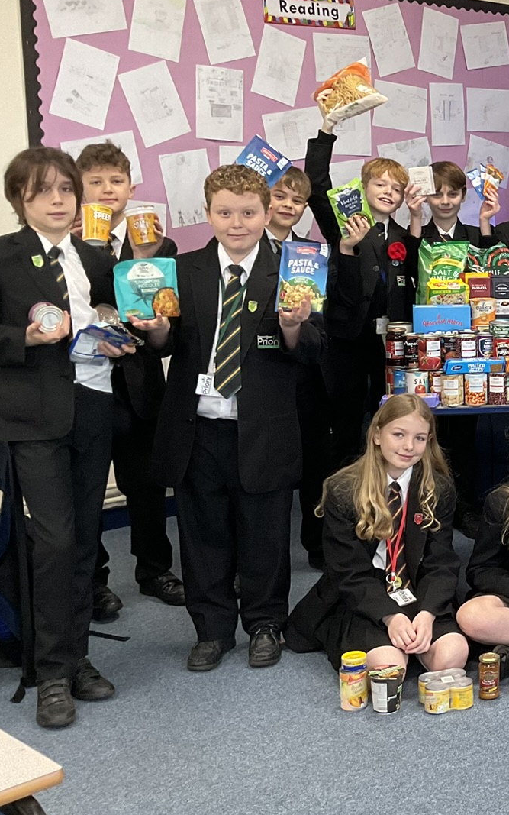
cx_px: 669
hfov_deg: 20.1
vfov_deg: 34.5
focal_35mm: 59
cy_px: 343
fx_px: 1309
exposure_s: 1/50
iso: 125
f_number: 1.8
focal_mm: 3
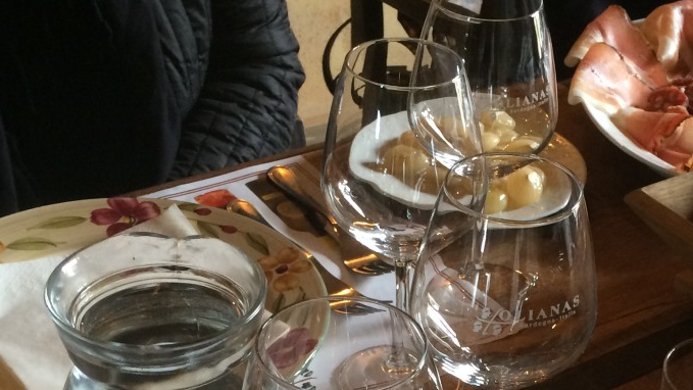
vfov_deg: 17.0
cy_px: 500
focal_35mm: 67
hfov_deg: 31.0
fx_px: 1231
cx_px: 502
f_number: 2.2
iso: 160
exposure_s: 1/33
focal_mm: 4.15
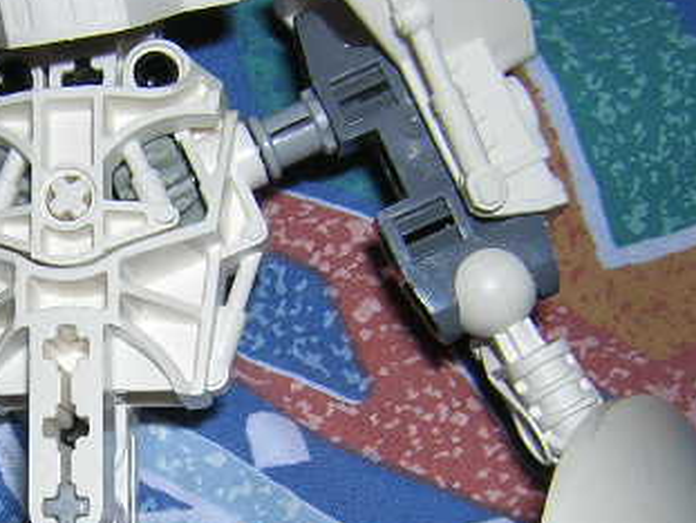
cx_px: 94
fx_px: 1490
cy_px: 431
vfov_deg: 19.7
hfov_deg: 25.6
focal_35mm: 74
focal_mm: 4.7
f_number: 5.2
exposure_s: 1/60.1
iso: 100
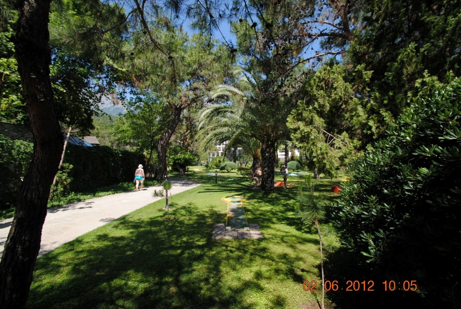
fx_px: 192
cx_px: 230
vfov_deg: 77.5
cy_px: 154
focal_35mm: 15
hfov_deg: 100.3
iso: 100
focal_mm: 10
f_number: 7.1
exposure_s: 1/200
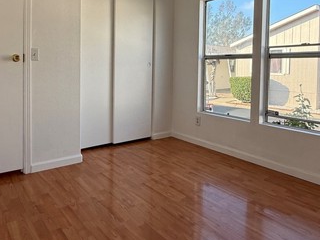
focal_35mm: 28
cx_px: 144
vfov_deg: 48.8
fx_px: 259
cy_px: 77
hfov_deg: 63.3
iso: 64
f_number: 2.2
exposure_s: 1/307
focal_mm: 2.22
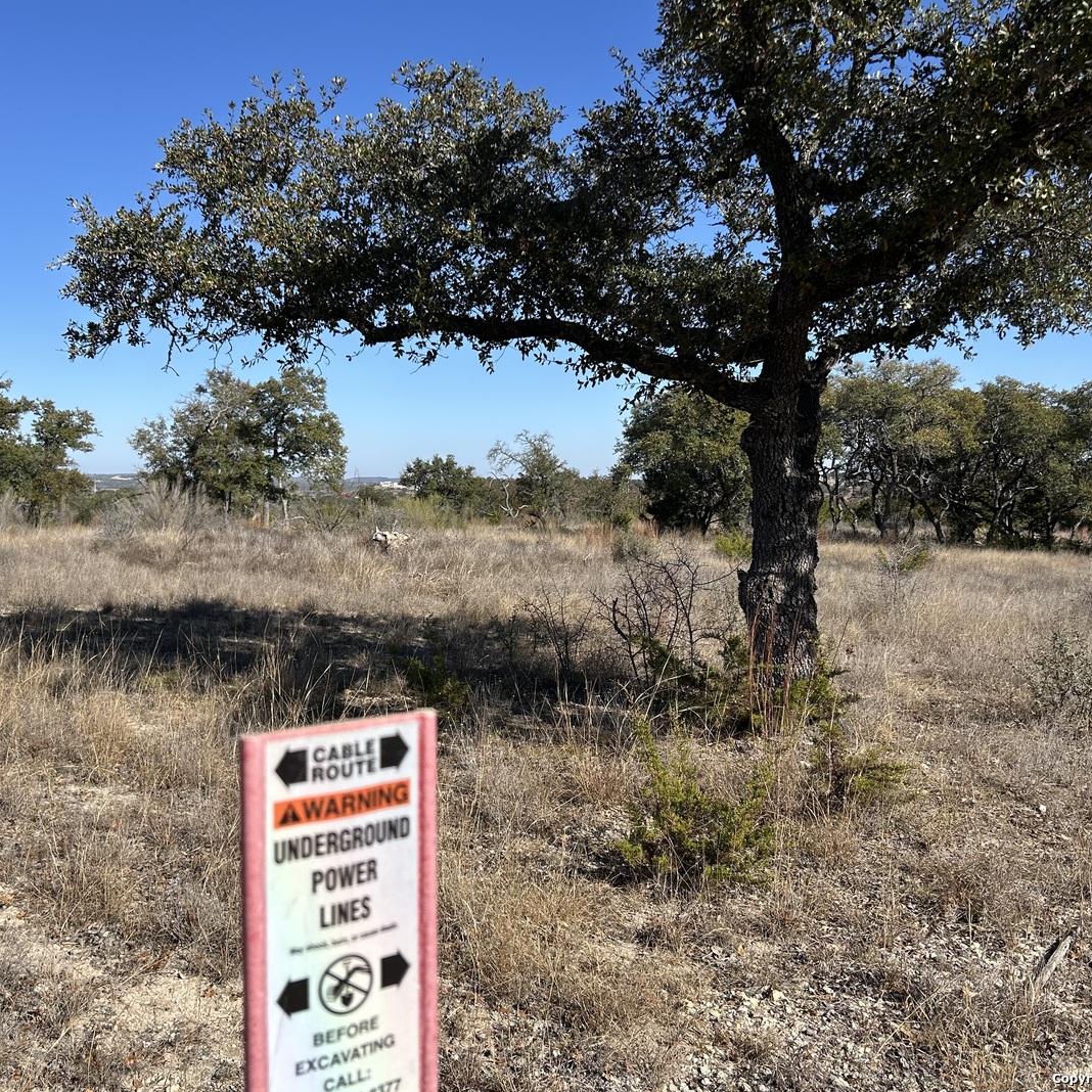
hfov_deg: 52.1
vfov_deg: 52.5
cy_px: 551
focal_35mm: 31
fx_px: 1106
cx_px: 424
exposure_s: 1/4115
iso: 50
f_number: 1.5
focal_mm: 5.7
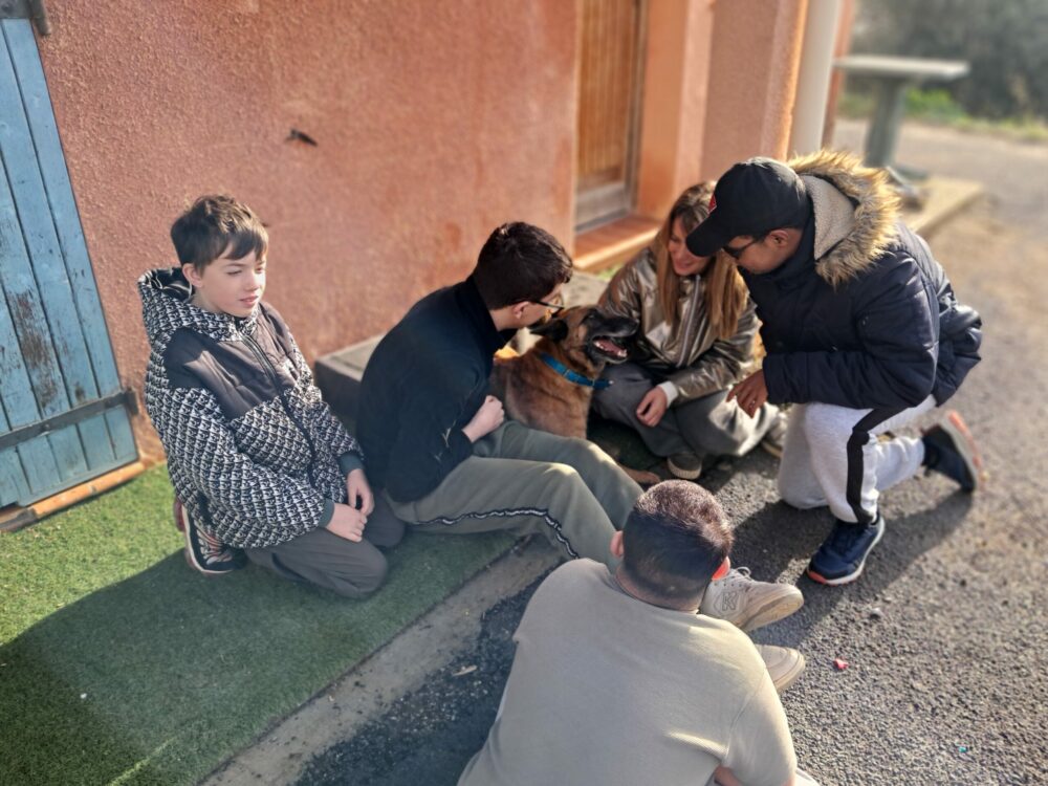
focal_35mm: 27
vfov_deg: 51.4
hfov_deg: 65.3
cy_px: 393
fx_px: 817
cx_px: 524
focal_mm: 4
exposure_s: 1/100
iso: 50
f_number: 1.8
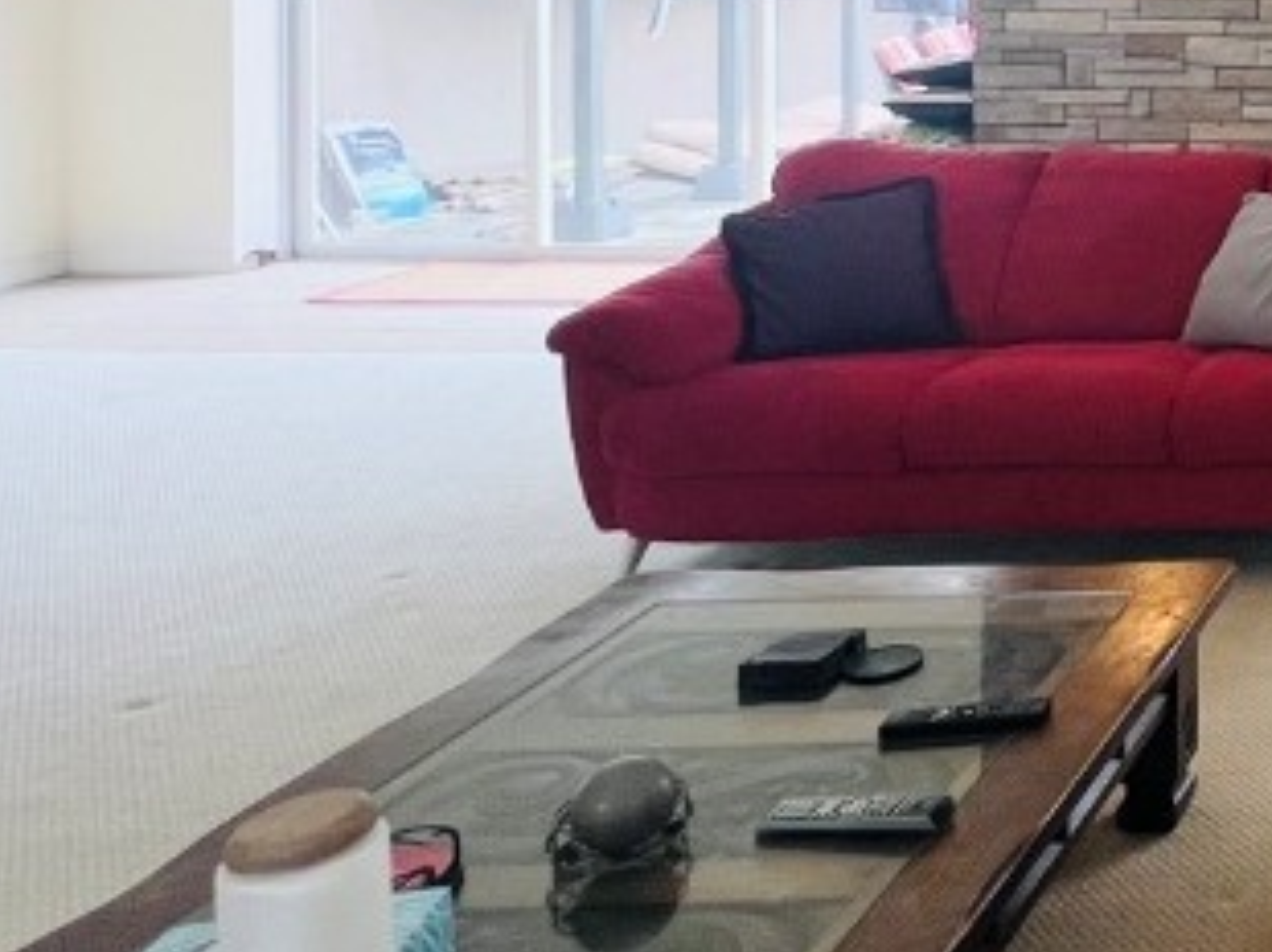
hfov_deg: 29.4
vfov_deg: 30.5
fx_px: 1579
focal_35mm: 43
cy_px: -57
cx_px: 1851
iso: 80
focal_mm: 1.57
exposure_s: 1/120
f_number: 1.8
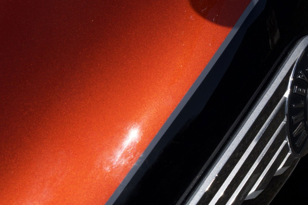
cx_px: 166
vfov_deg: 12.4
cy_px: 109
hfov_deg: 18.5
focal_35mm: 111
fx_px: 947
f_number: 20
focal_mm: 55
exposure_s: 1/200
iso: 100
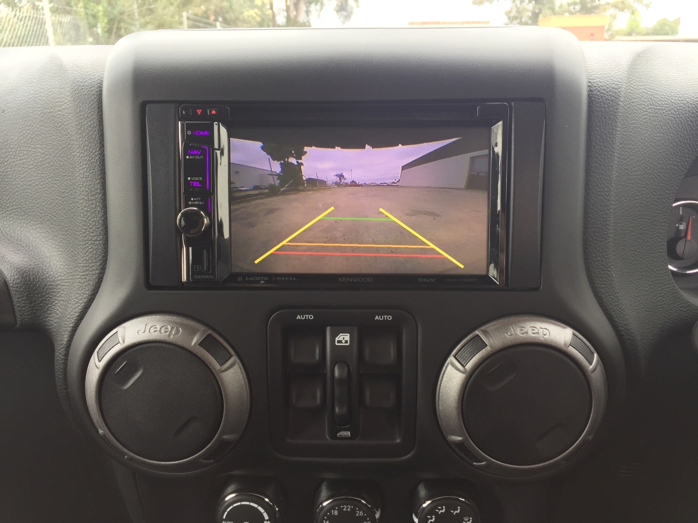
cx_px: 349
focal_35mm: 29
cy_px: 262
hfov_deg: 61.7
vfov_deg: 48.2
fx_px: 585
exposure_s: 1/50
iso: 40
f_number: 2.2
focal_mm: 4.15
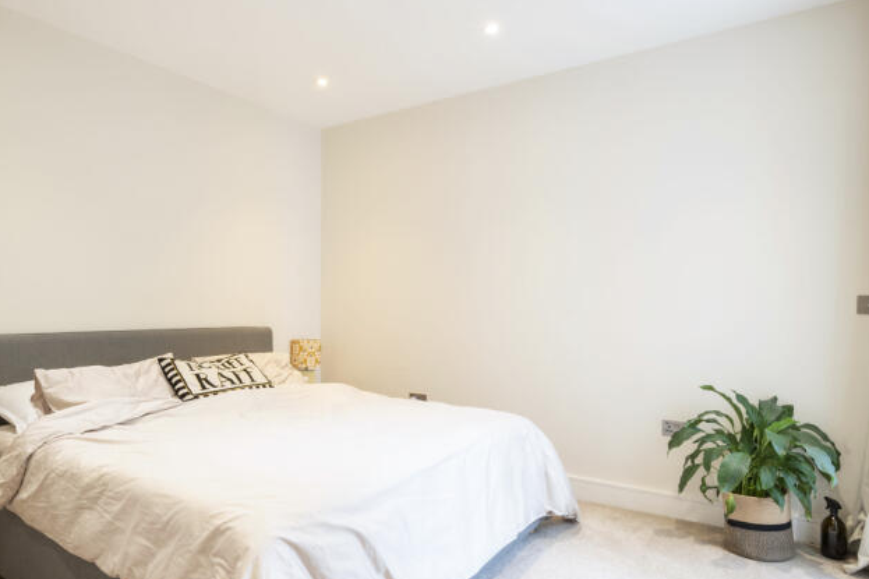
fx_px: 555
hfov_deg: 75.9
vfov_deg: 55.1
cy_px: 305
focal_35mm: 23
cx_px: 388
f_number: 16
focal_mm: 14
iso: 200
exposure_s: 1.3
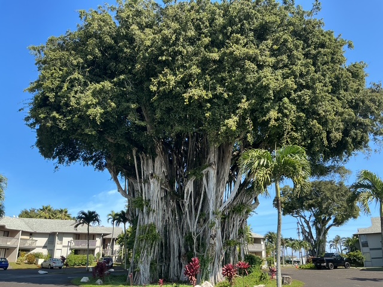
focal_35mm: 29
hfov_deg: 61.7
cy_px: 144
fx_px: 321
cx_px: 192
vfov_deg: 48.2
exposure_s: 1/545
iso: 25
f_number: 1.8
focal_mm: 3
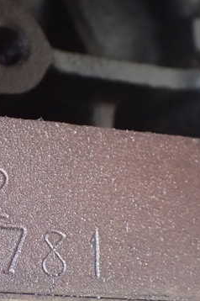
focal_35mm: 82
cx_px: -9
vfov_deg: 24.7
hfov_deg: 16.2
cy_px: 182
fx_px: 685
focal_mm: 8.4
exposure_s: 1/50
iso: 1600
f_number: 3.1
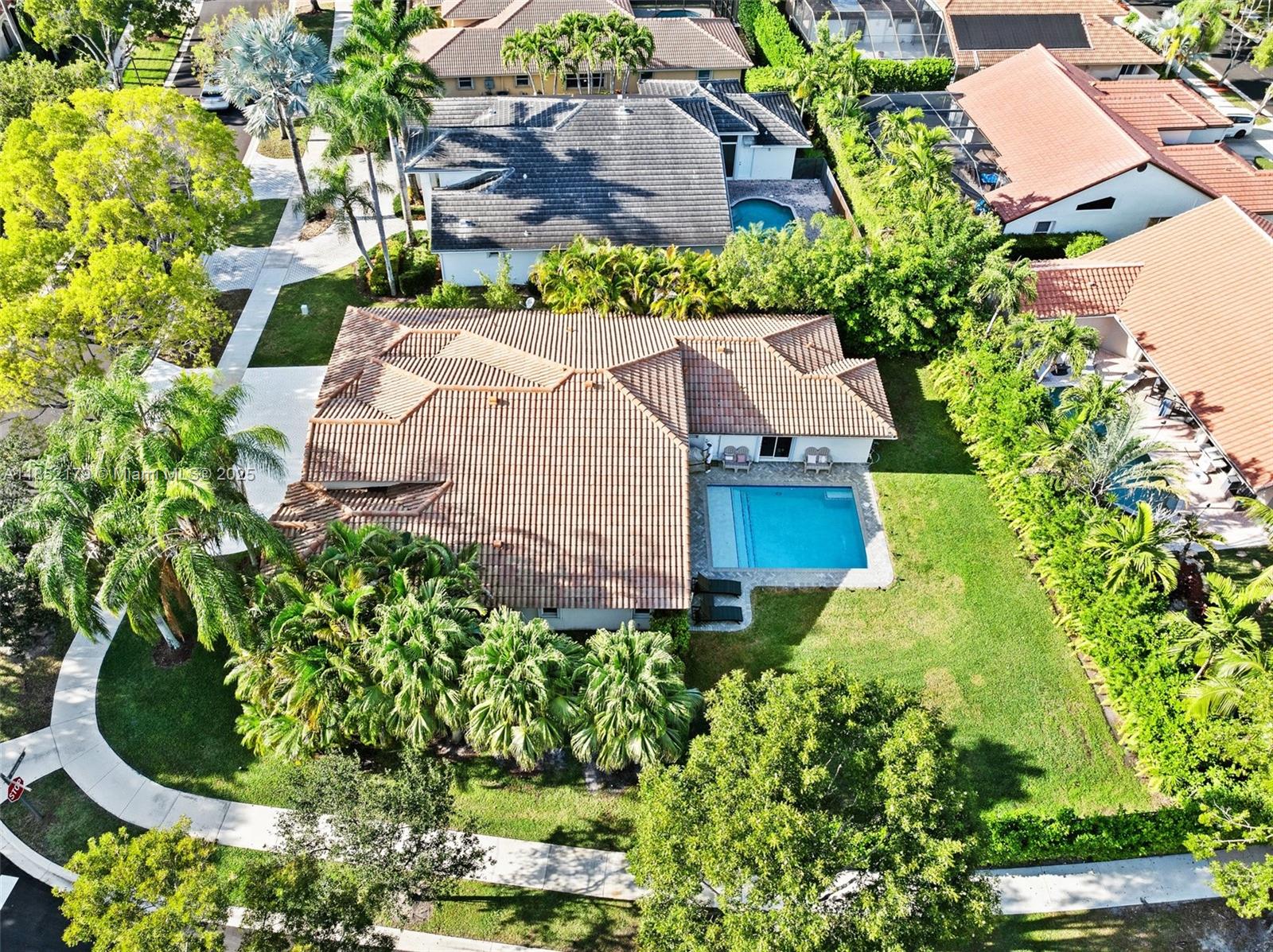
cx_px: 636
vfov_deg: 56.7
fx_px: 882
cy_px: 476
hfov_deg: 71.6
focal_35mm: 24
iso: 100
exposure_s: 1/400
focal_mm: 12.29
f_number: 2.8
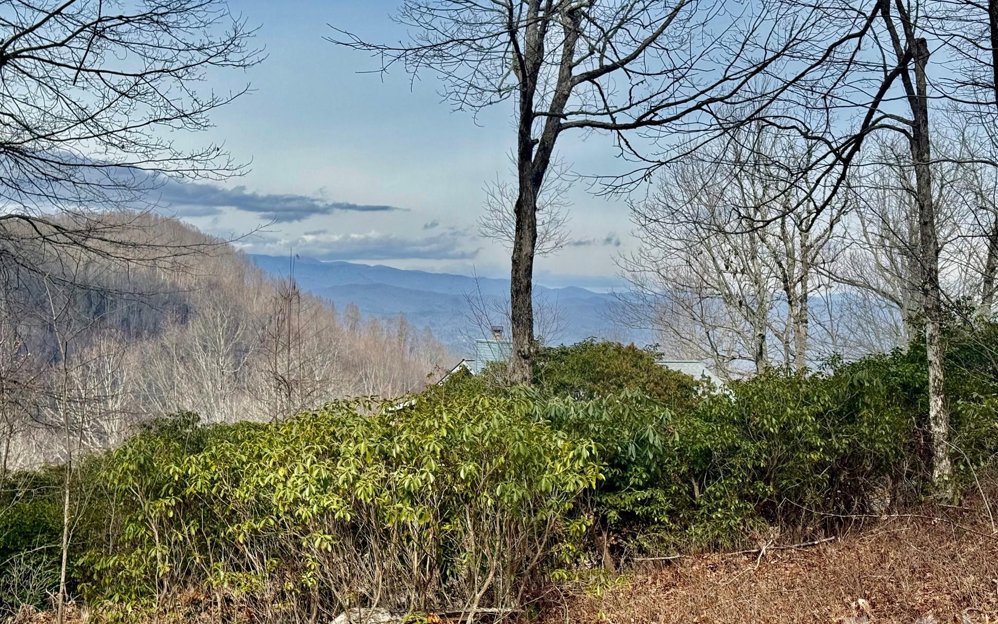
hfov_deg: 39.6
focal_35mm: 51
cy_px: 338
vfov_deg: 25.3
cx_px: 499
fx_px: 1387
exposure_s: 1/6536
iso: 64
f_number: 1.78
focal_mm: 6.76
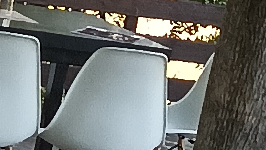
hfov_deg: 6.7
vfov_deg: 3.6
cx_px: 168
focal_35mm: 320
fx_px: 2258
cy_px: -443
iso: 100
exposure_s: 1/33.3
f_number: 1.8
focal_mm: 3.98
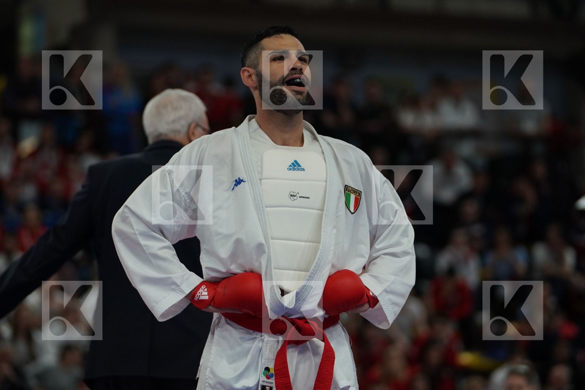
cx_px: 292
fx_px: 3315
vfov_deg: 6.7
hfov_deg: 10.1
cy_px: 195
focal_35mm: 204
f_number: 2.8
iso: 1000
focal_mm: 136
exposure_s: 1/1000
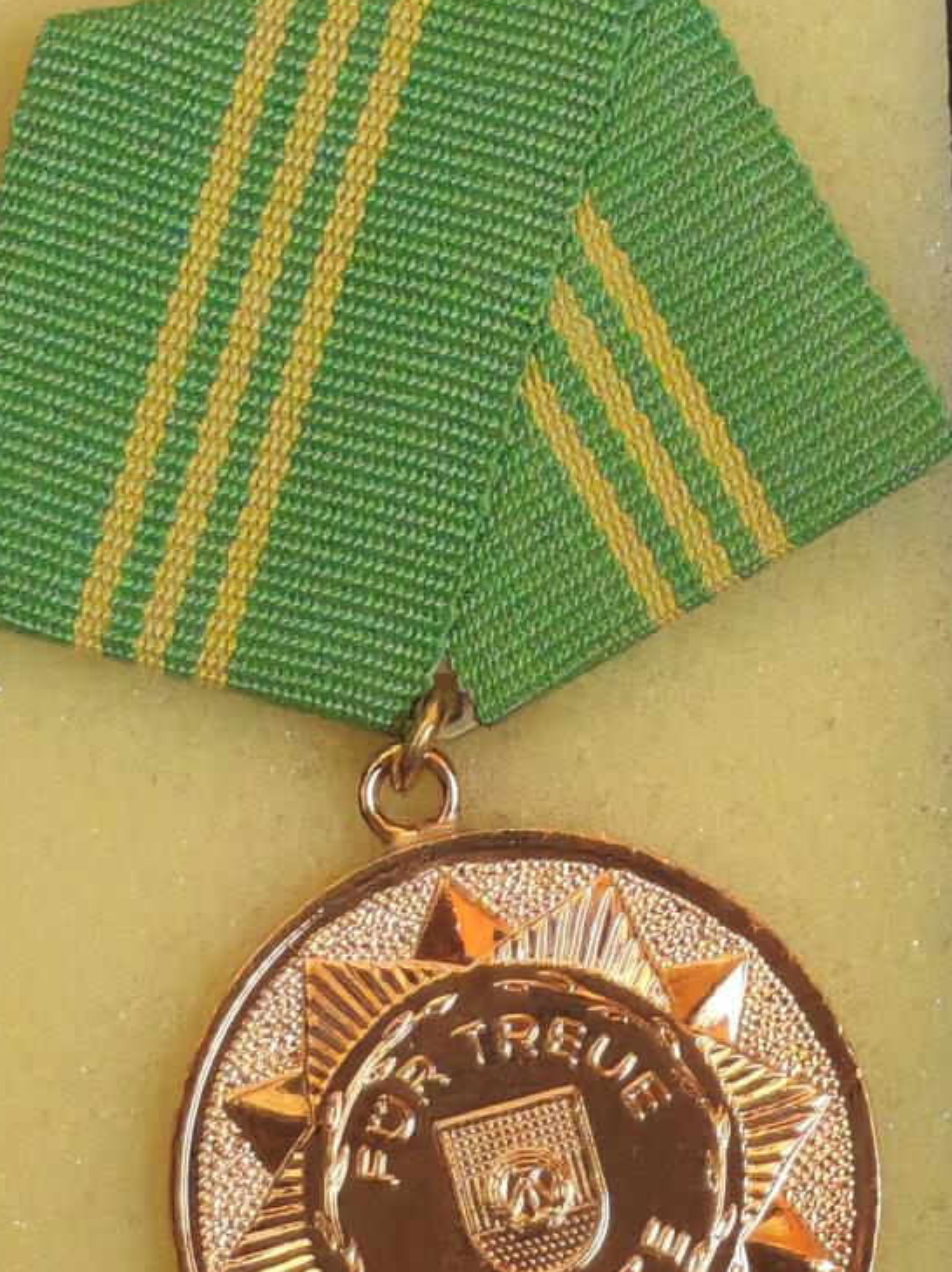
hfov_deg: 8.8
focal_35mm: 168
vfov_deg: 11.8
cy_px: 501
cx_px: 457
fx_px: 6166
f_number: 1.95
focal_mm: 5.52
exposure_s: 1/60
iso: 800
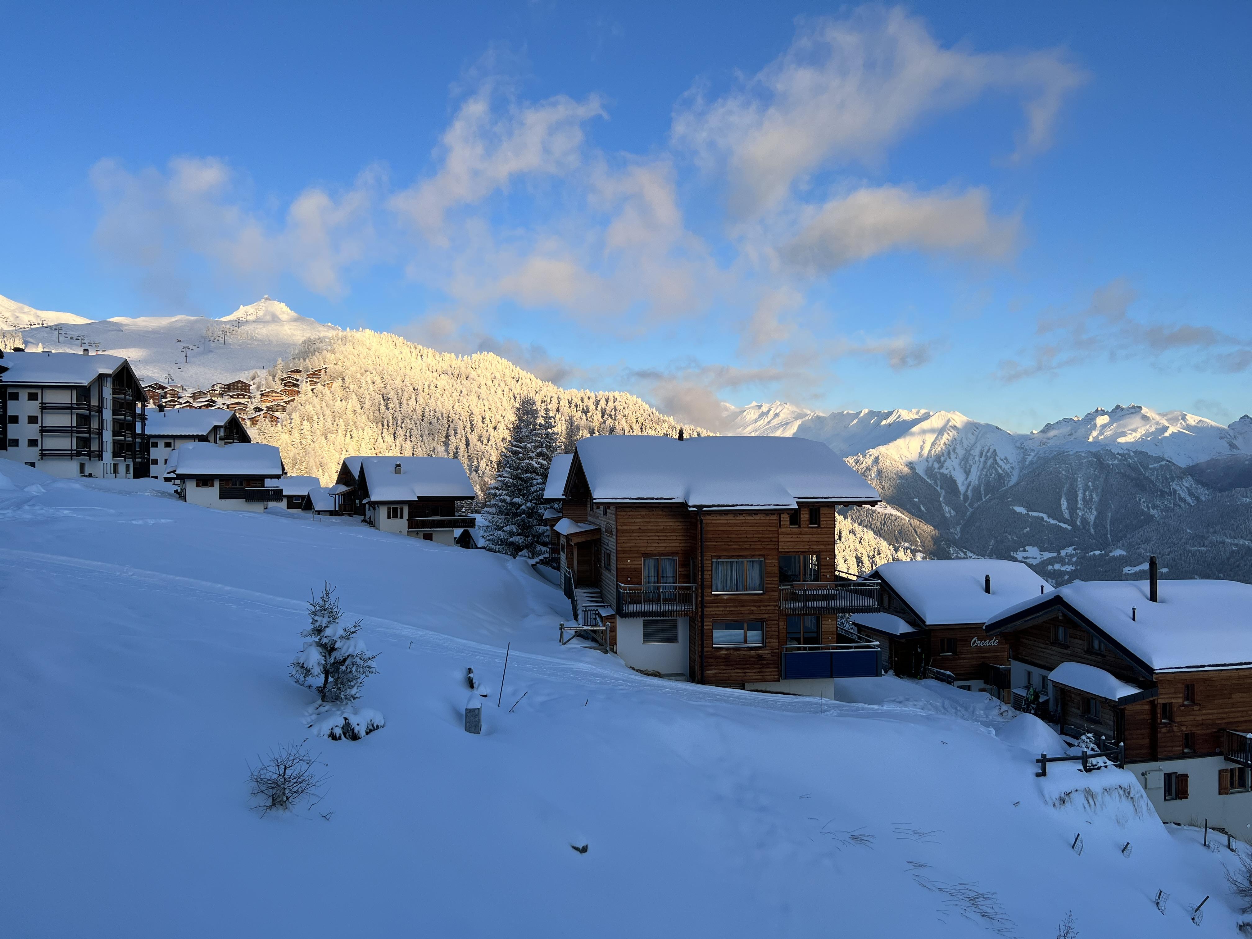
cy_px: 470
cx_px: 626
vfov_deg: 53.1
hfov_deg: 67.3
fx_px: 940
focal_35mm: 26
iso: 50
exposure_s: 1/1972
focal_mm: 5.7
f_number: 1.5
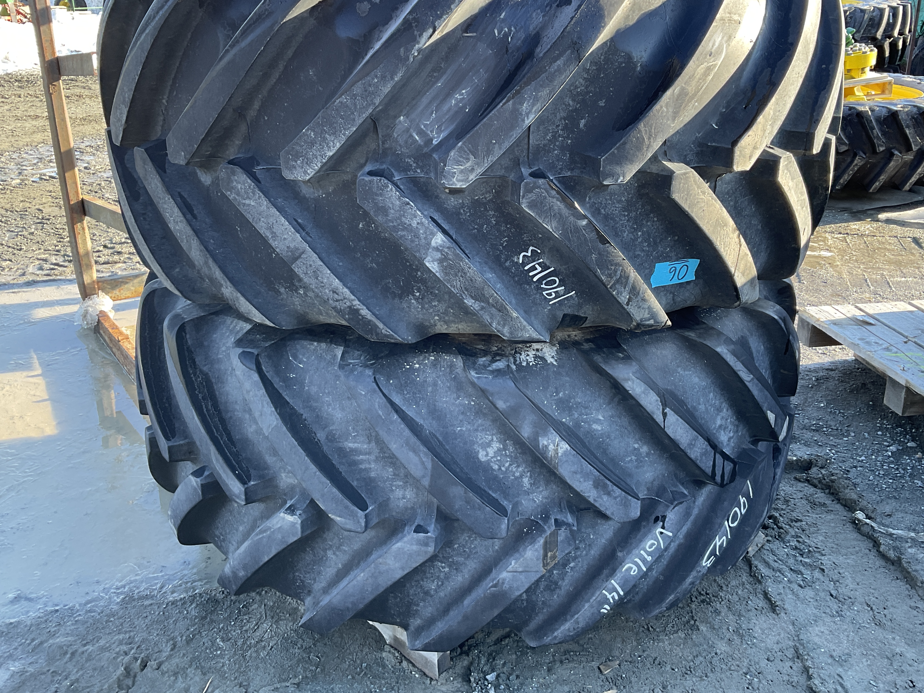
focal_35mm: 34
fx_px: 908
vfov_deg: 41.7
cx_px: 504
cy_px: 299
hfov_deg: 53.9
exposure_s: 1/122
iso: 20
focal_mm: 3
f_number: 1.8
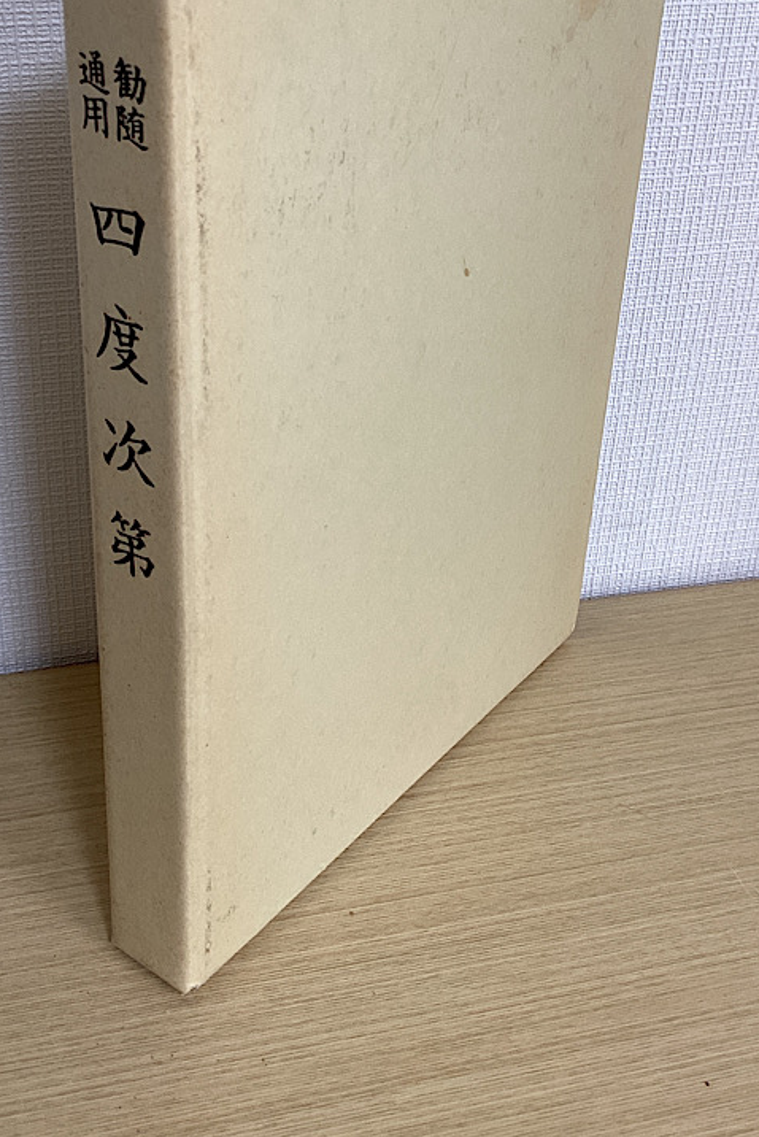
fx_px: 1422
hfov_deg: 29.8
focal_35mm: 45
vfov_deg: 43.2
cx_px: 311
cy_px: 410
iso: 80
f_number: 2.4
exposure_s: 1/50
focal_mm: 3.3
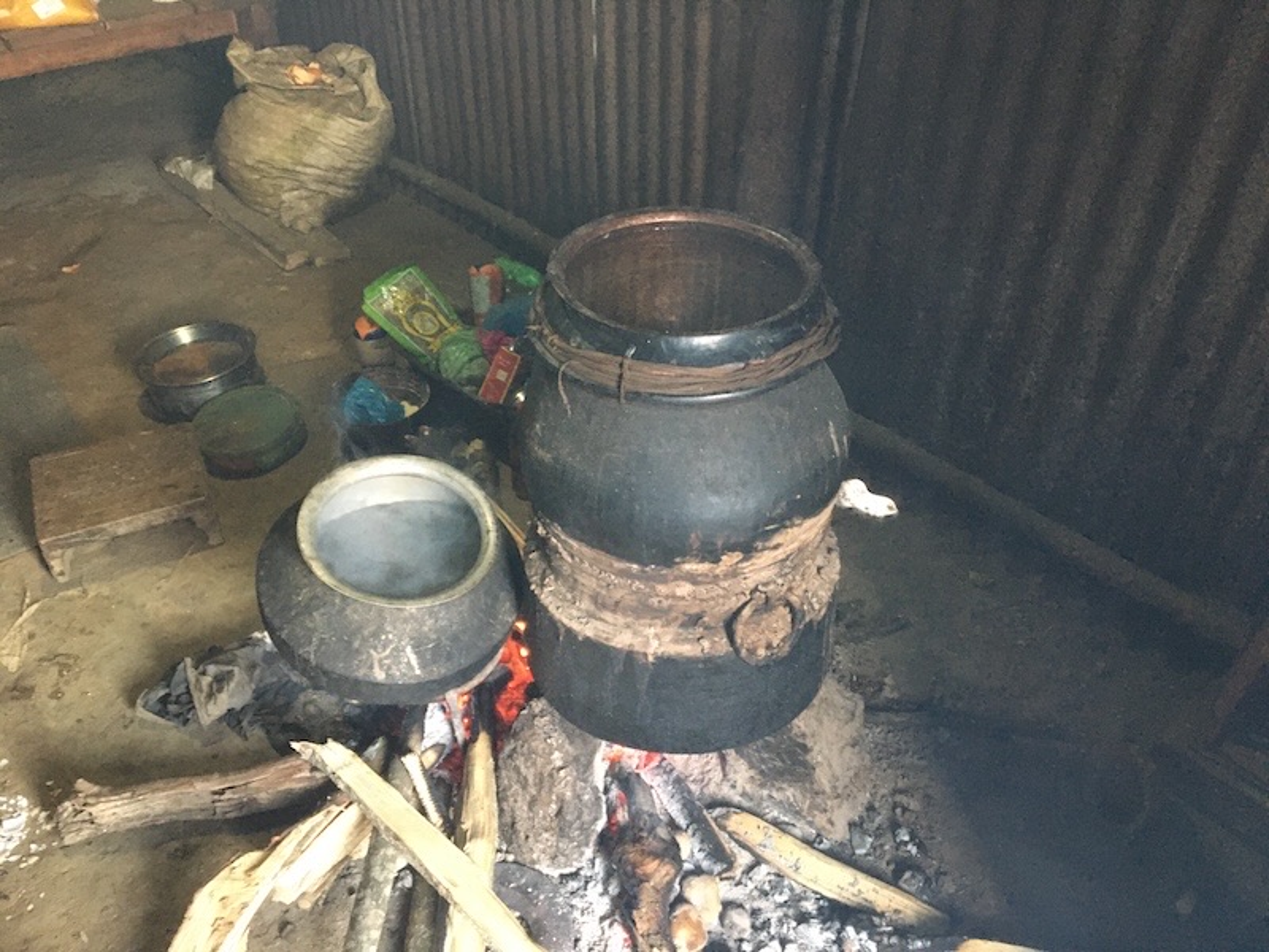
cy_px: 476
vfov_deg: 48.2
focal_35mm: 29
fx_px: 1063
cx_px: 634
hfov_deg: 61.7
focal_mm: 4.15
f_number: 2.2
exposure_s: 1/17
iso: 250
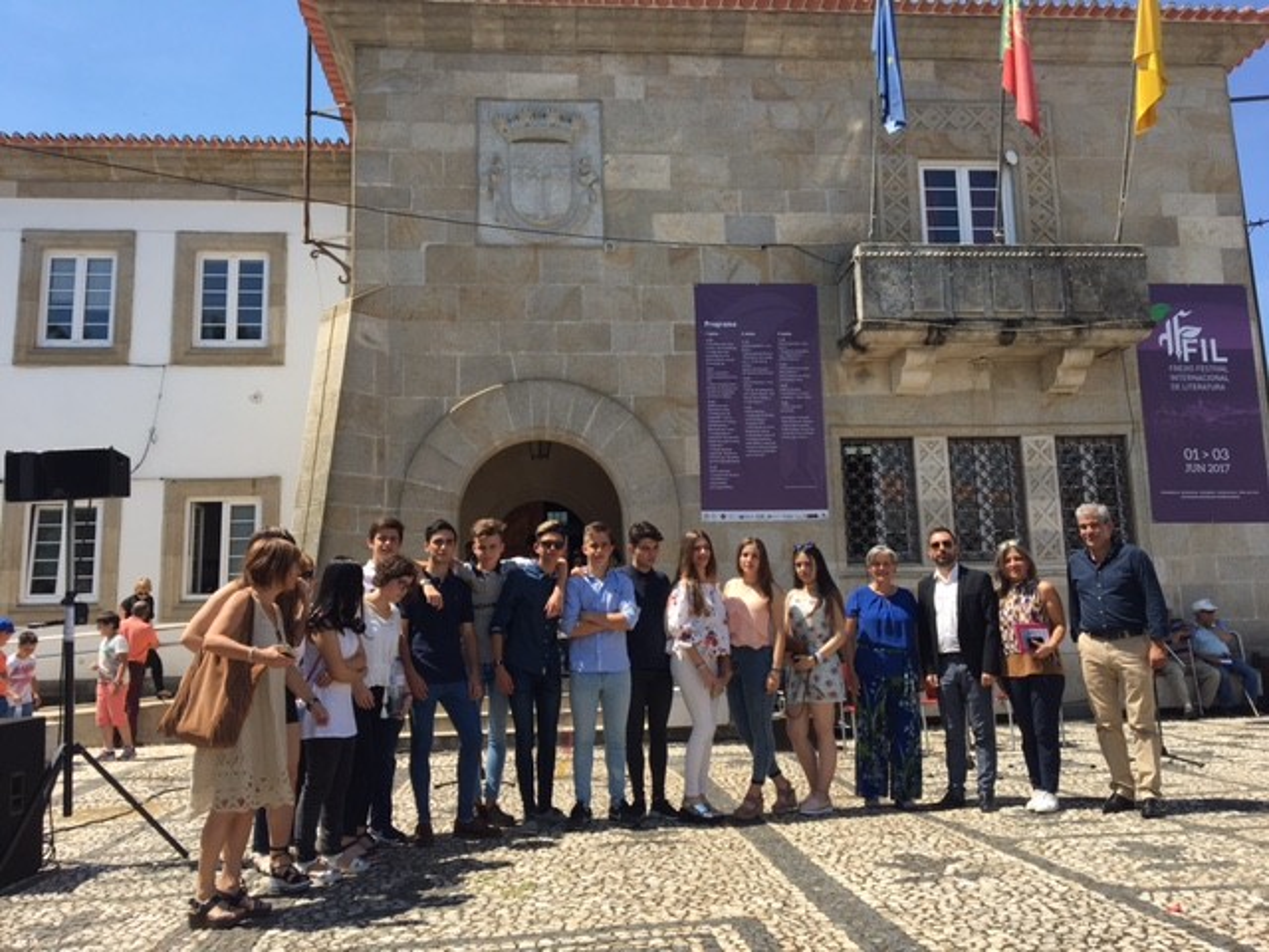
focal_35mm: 29
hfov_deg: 61.7
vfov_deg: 48.2
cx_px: 634
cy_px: 476
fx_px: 1063
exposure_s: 1/1282
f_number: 2.2
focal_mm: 4.15
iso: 25
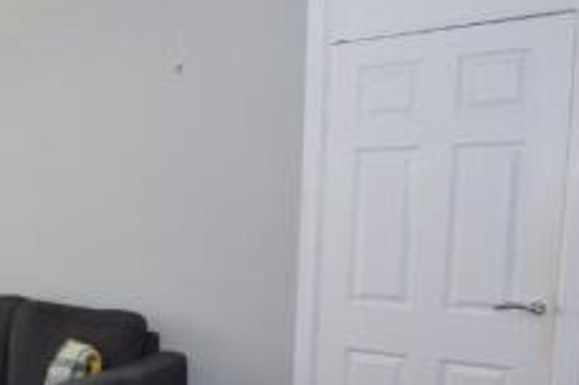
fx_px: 691
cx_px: -62
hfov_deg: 37.7
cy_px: 277
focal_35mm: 43
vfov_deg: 30.7
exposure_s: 1/60
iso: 400
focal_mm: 10
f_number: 4
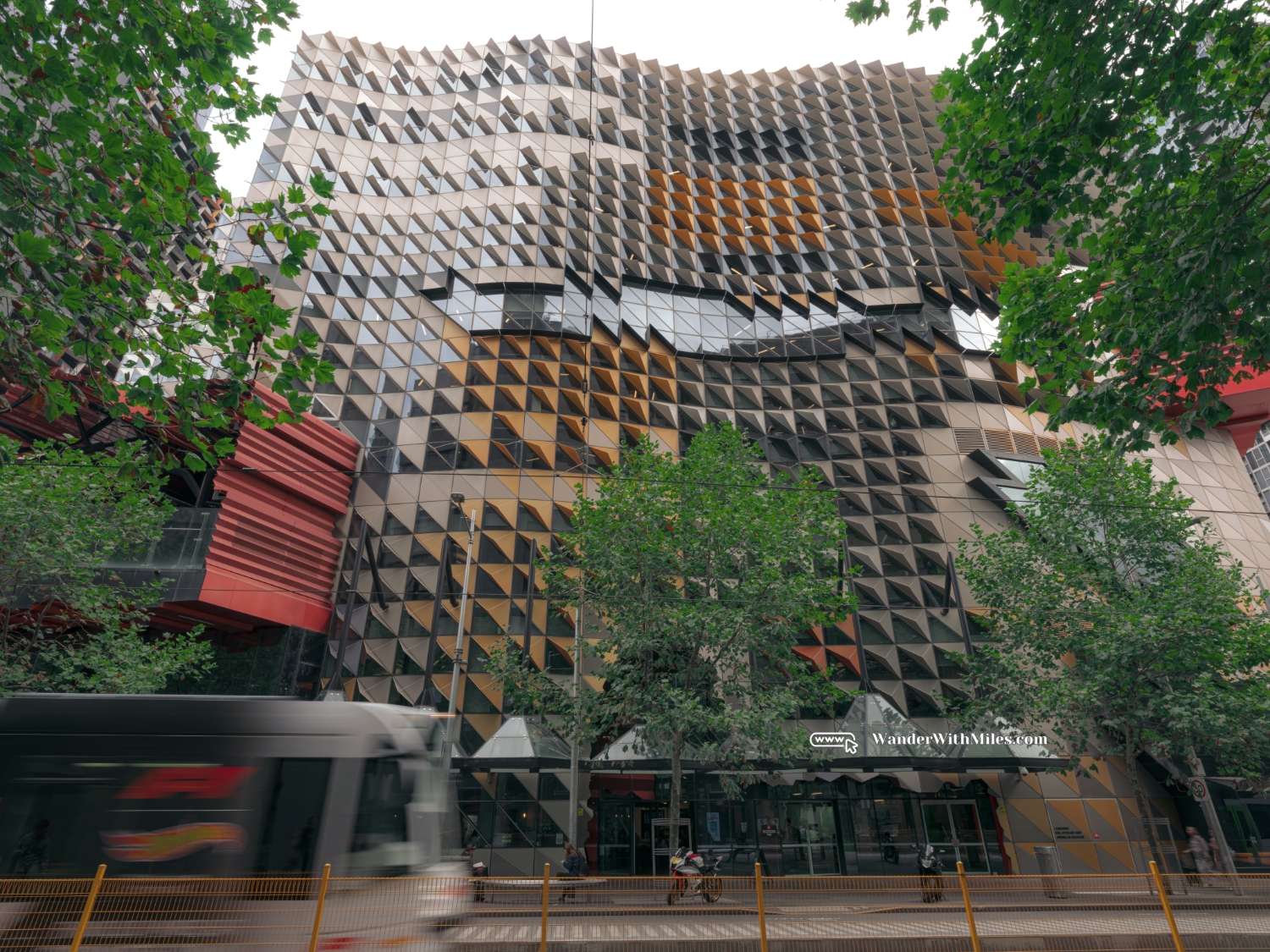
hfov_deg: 84.7
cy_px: 476
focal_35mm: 19
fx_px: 697
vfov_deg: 68.7
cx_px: 635
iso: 100
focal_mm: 23.8
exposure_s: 1/10
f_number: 14
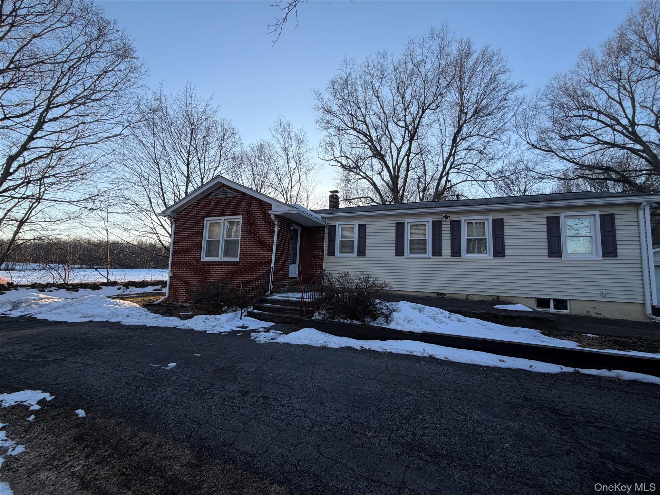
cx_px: 330
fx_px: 267
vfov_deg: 85.7
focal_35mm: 14
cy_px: 248
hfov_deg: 102.1
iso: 50
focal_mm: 2.22
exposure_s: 1/502
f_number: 2.2
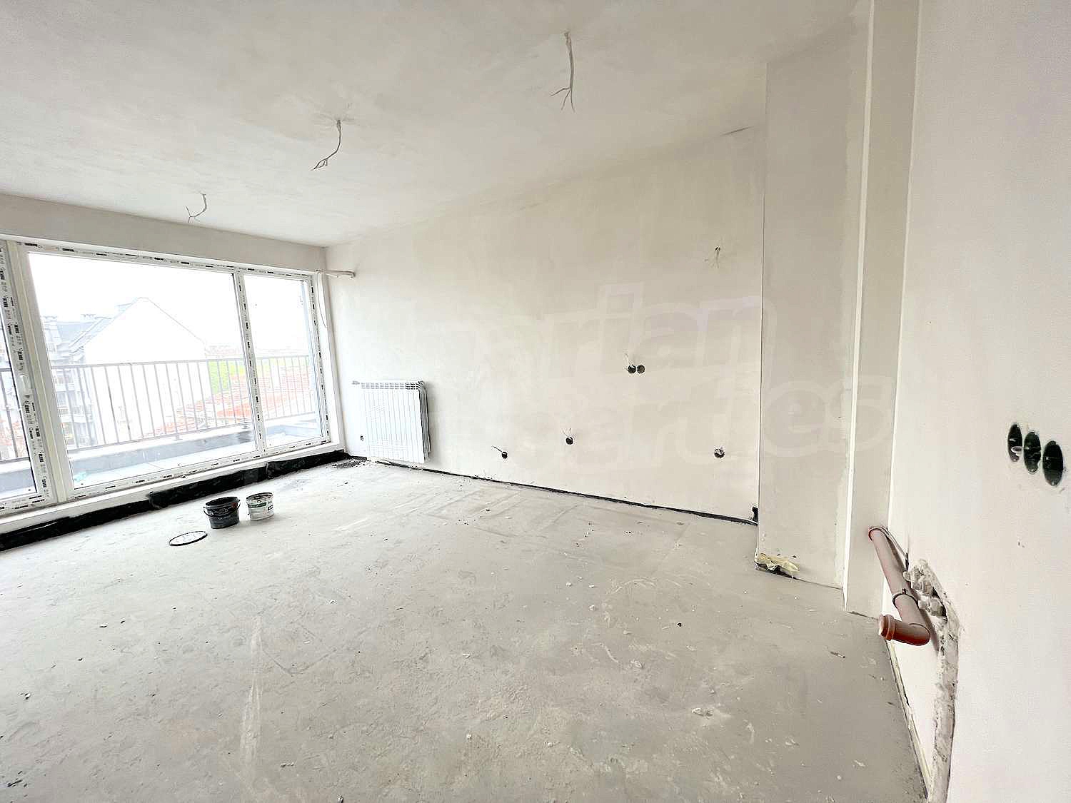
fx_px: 402
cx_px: 536
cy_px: 402
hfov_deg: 106.2
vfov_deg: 89.9
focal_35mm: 13
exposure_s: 1/118
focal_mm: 1.57
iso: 32
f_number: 1.8
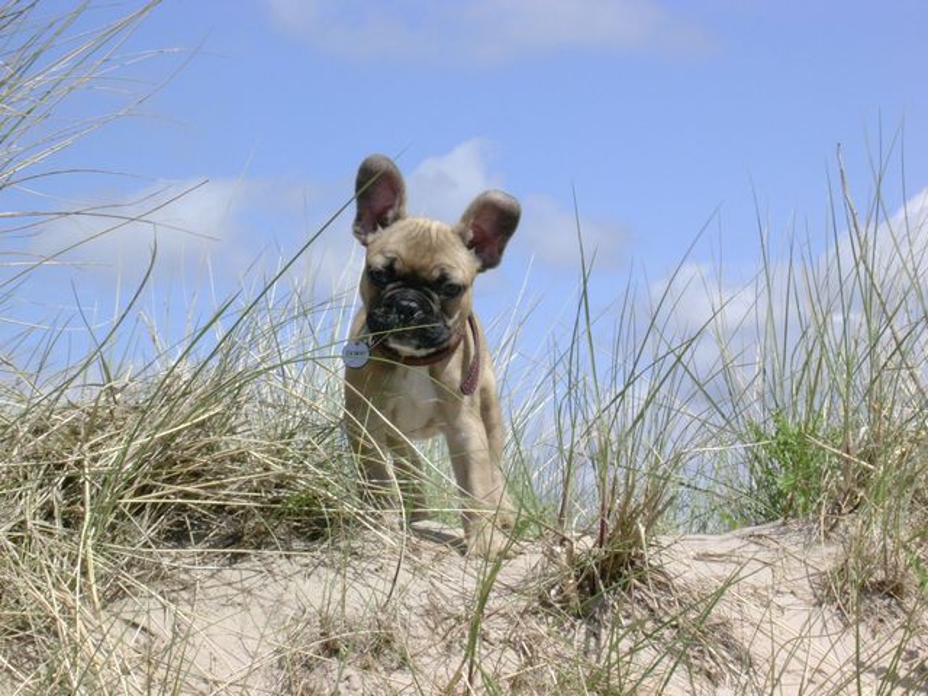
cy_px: 348
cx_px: 464
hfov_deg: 17.7
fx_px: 2976
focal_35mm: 111
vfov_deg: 13.3
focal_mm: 16.8
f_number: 9.6
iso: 70
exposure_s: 1/171
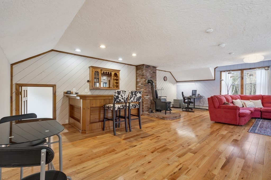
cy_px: 90
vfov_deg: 73.8
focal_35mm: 16
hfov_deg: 96.7
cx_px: 136
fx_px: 120
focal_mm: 16
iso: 400
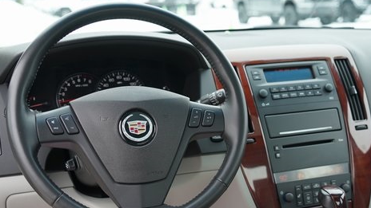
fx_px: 512
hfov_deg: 39.8
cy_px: 136
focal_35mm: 52
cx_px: 203
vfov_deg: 23.0
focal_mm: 36
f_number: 4
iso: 125
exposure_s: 1/60
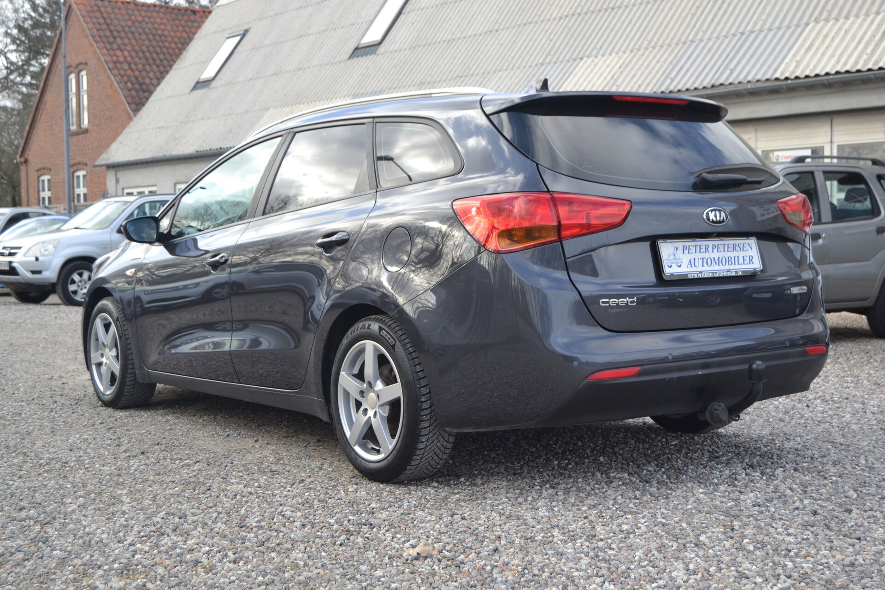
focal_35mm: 48
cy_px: 295
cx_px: 442
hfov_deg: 41.1
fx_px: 1180
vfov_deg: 28.1
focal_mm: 32
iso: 125
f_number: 5.6
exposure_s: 1/125
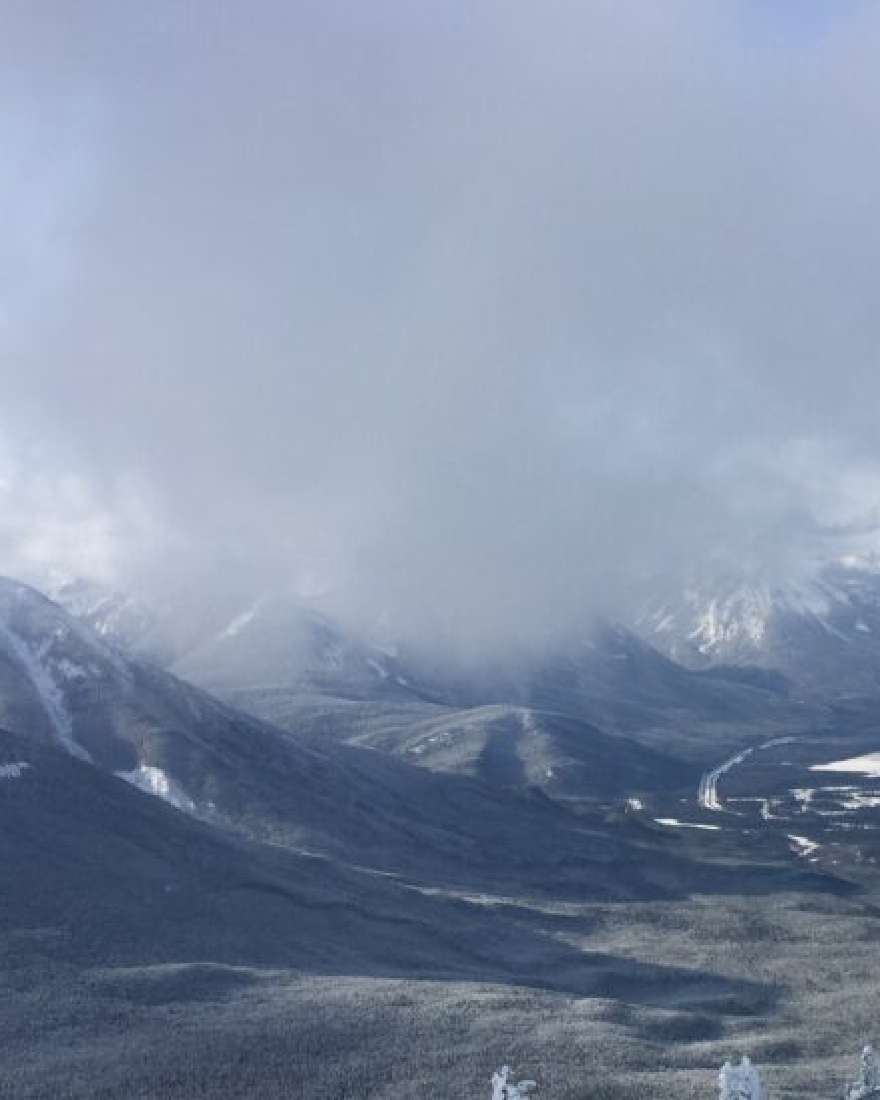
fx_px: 1952
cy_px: 811
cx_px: 711
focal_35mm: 60
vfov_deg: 31.0
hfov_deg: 25.0
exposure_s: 1/3049
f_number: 2.2
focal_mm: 4.15
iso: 32
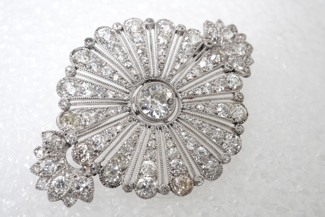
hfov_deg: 43.6
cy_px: 108
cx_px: 162
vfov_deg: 29.9
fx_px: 406
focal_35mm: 45
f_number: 20
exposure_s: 1/125
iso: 640
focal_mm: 30
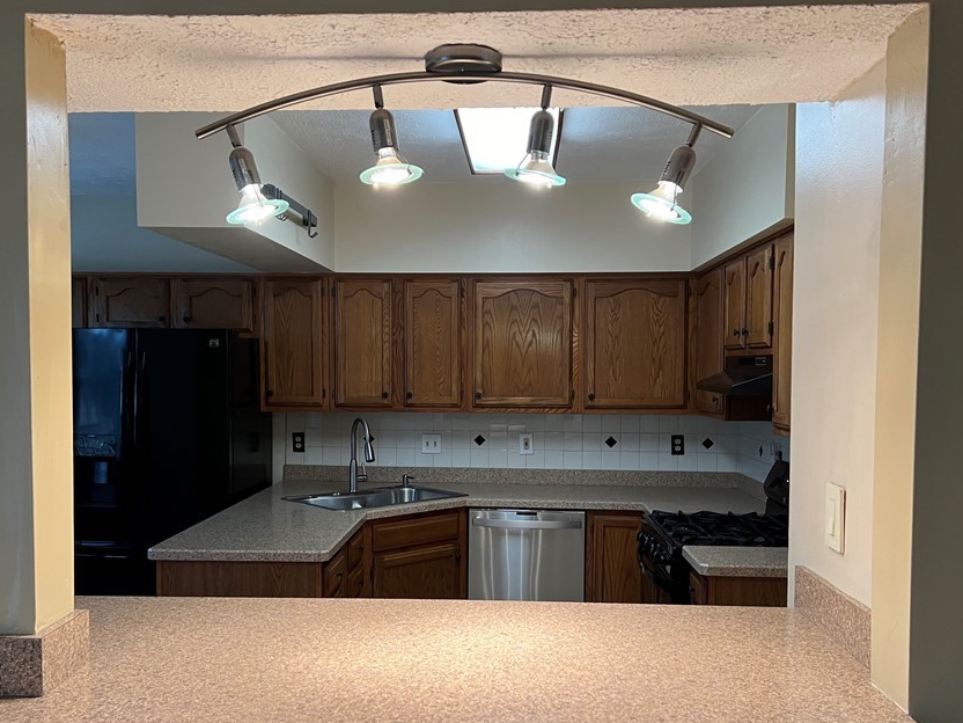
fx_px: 890
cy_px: 402
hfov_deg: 56.8
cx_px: 457
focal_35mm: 32
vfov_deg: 44.1
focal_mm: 5.7
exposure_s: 1/60
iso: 100
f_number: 1.5
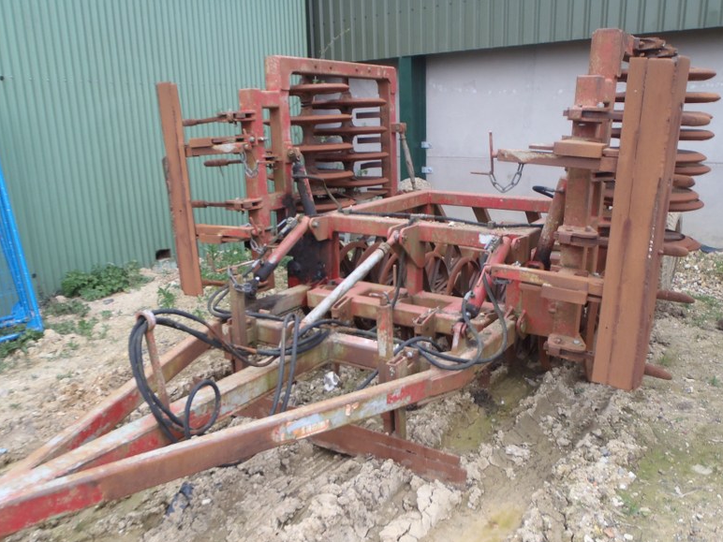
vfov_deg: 48.2
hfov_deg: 61.7
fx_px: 606
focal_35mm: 29
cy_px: 280
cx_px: 357
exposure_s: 1/30
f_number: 3.5
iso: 100
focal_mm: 5
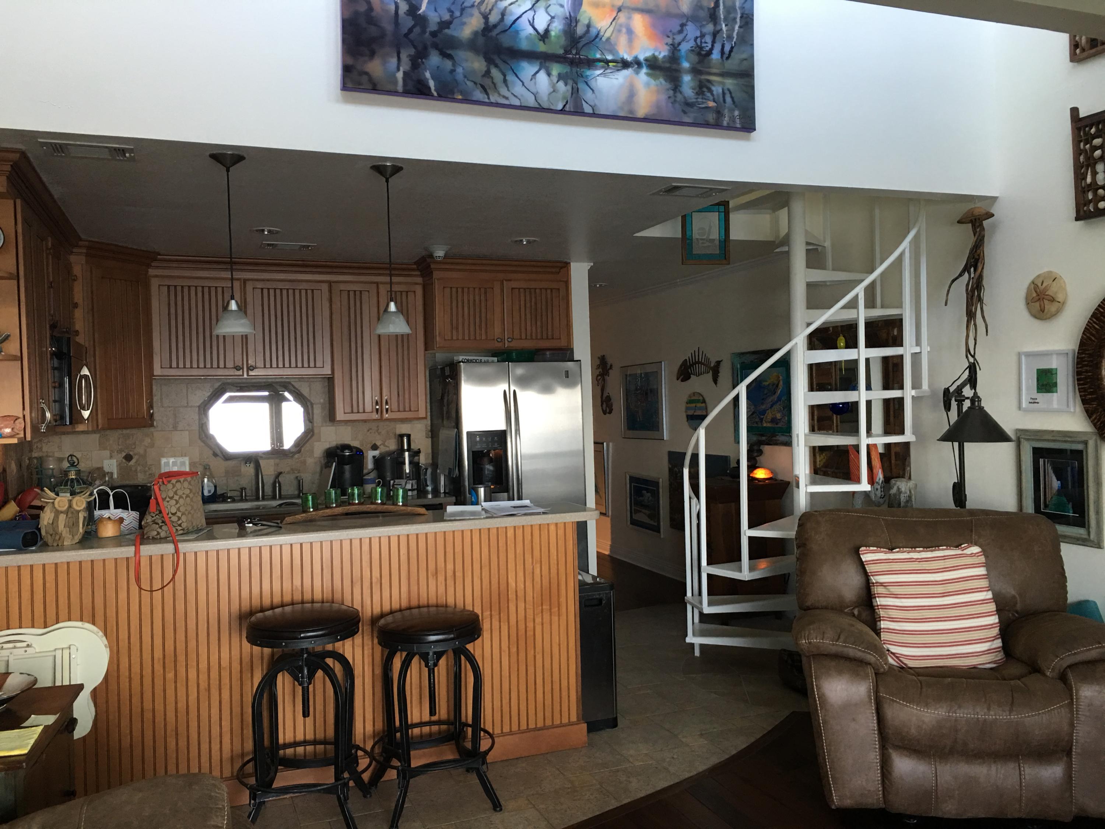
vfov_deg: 48.2
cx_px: 552
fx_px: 926
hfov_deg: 61.7
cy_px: 414
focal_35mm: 29
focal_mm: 4.15
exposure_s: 1/15
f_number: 2.2
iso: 40
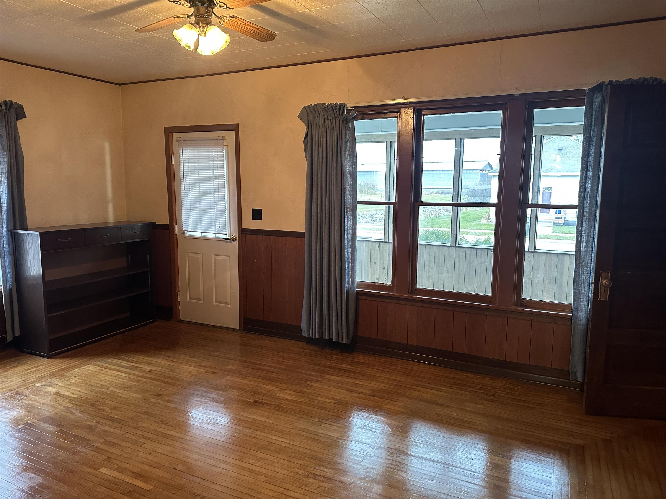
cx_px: 333
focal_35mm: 24
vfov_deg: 56.8
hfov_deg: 71.6
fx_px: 462
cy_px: 250
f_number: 1.78
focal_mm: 6.86
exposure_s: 1/60
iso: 500
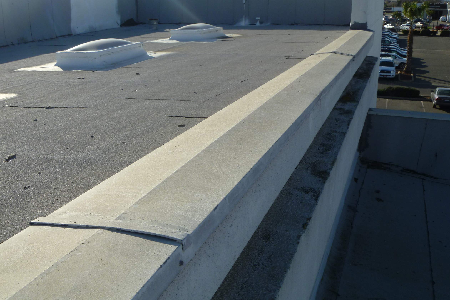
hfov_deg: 51.9
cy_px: 143
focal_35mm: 37
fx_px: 462
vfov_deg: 35.9
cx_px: 226
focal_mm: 6.3
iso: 80
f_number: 5.6
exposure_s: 1/320
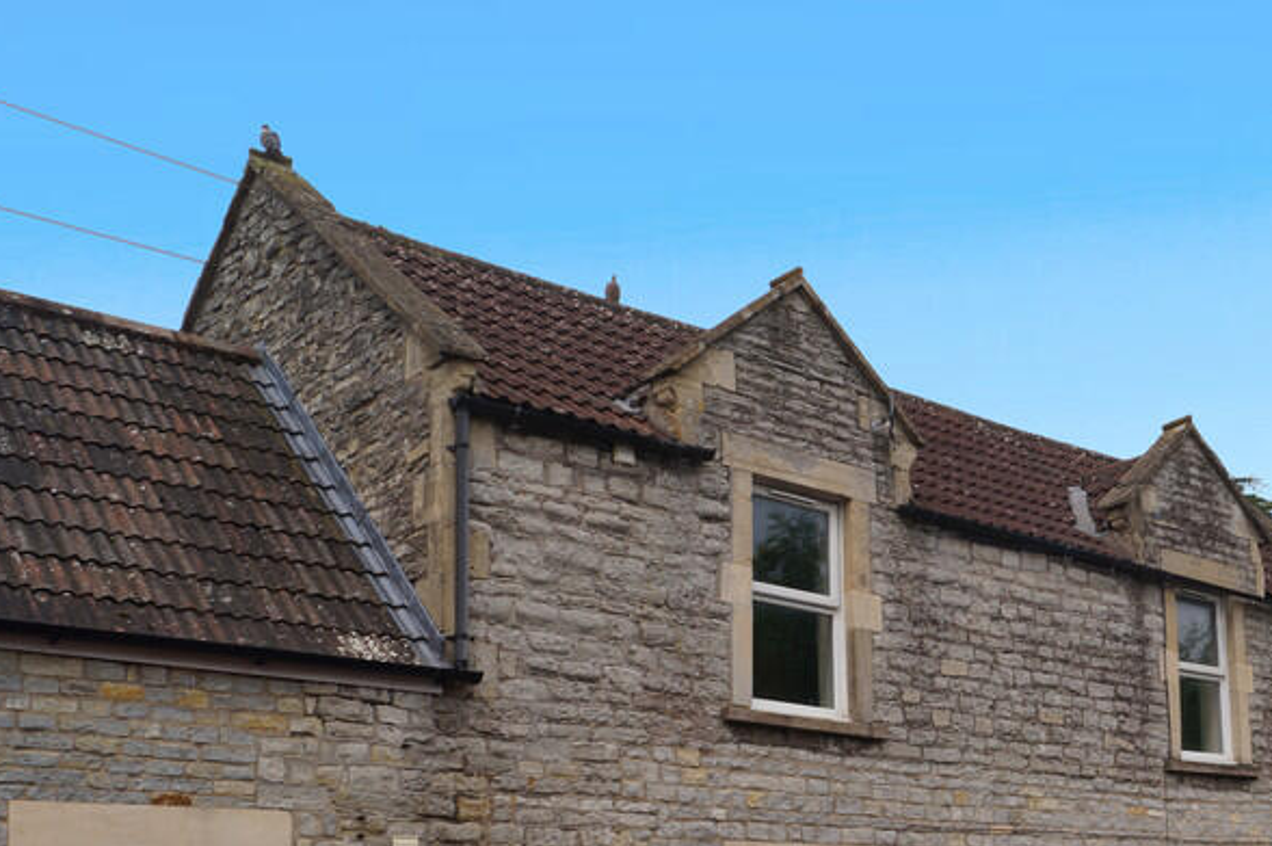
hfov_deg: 40.3
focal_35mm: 47
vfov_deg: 27.8
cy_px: 718
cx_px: 1010
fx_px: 1659
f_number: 13
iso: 100
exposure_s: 1/125
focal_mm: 18
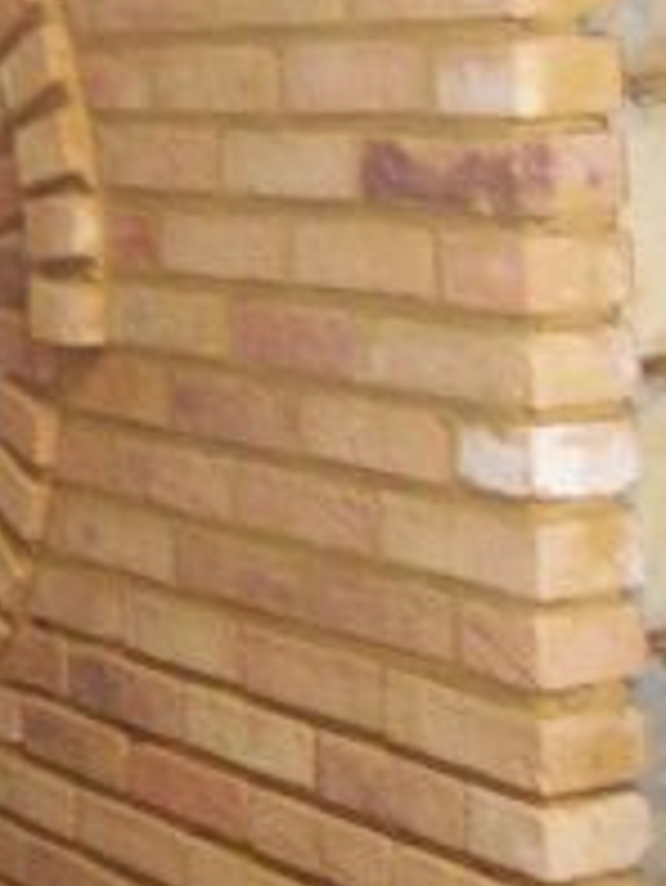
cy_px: 0
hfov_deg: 12.2
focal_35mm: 117
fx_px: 2998
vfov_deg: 16.5
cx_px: -256
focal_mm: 6
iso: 200
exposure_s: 1/64
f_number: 2.7
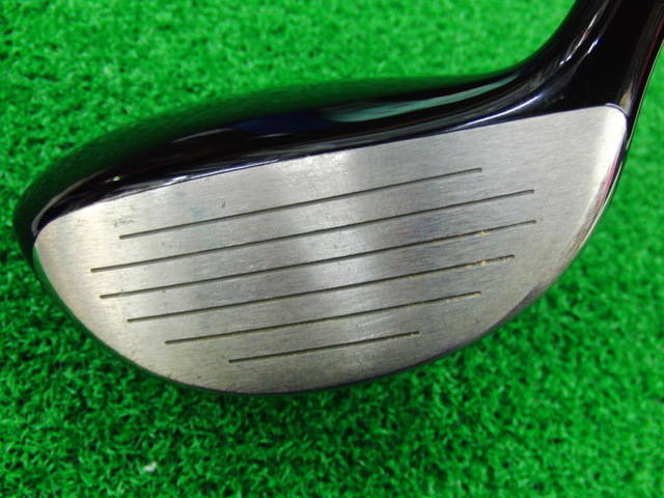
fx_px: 710
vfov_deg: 38.7
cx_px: 332
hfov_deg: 50.1
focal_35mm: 37
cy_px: 249
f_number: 3.6
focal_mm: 6.42
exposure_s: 1/20
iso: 400
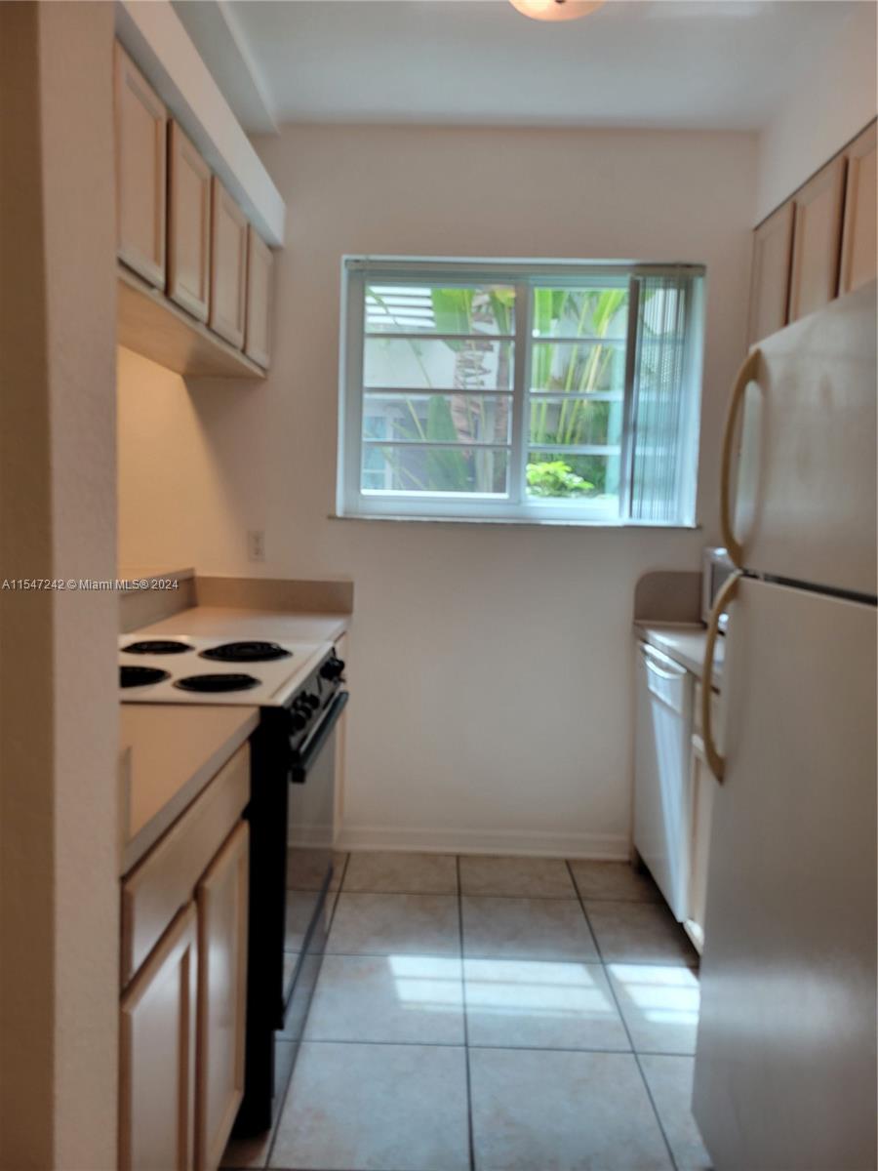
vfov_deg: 67.3
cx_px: 439
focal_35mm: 26
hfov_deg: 53.1
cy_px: 586
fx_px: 879
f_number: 1.8
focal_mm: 5.4
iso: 64
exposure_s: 1/120
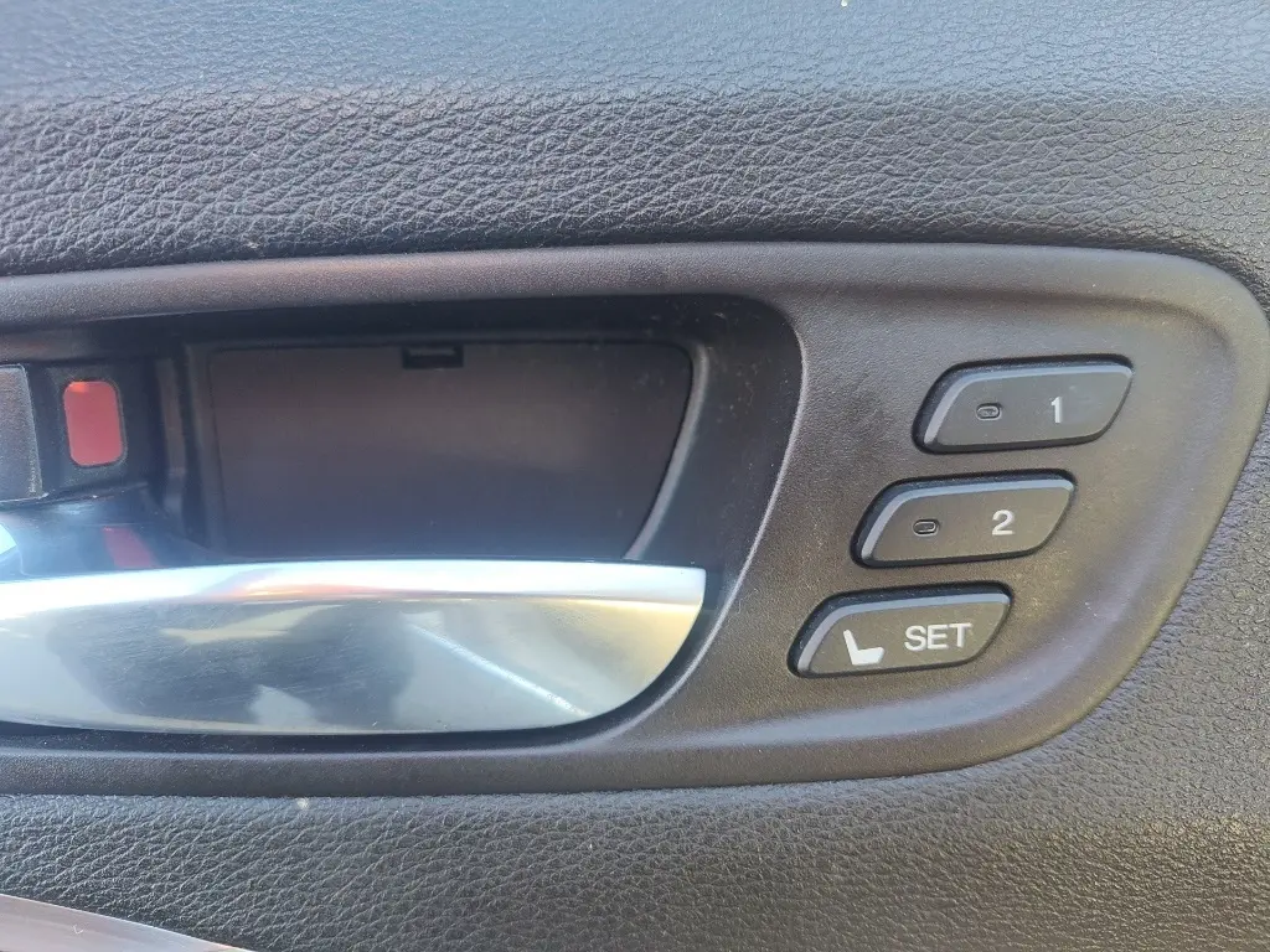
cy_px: 476
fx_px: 844
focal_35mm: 23
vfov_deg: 58.9
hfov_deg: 73.9
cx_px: 635
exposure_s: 1/120
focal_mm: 5.56
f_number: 1.8
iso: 147
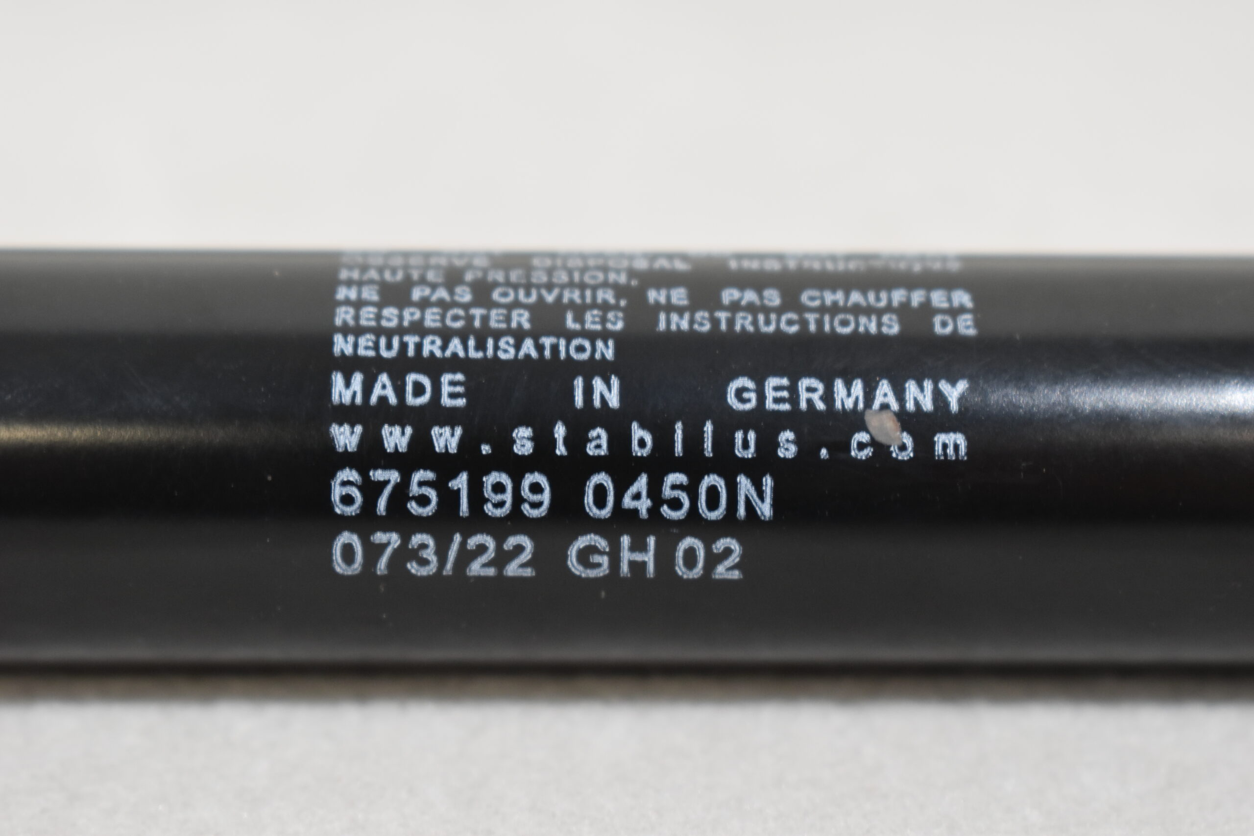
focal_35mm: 82
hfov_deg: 24.6
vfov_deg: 16.6
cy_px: 418
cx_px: 627
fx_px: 2874
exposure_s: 1/60
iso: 900
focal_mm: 55
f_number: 5.6
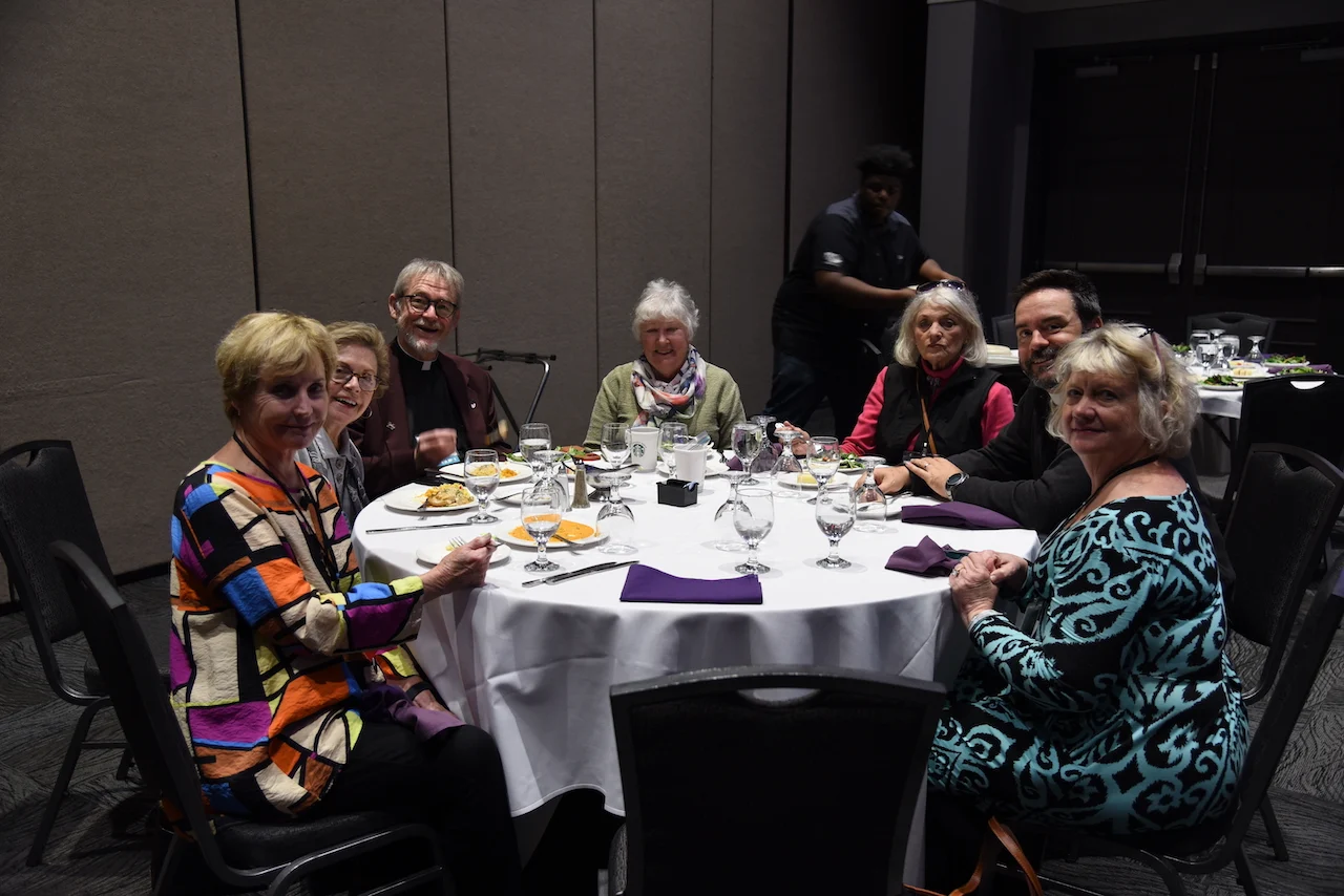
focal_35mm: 34
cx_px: 672
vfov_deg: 38.9
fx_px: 1270
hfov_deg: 55.8
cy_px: 448
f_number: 4
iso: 400
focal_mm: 34
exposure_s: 1/50
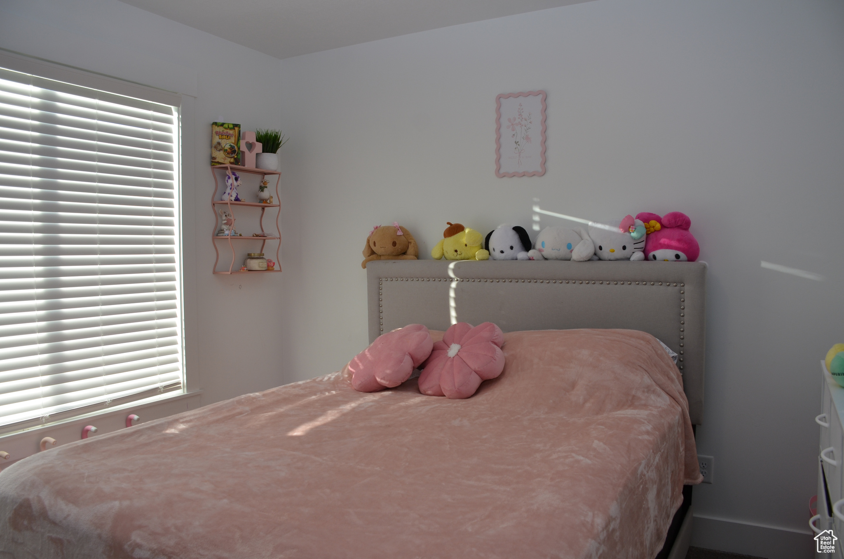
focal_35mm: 27
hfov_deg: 67.5
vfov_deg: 47.7
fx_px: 632
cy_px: 280
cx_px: 422
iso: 200
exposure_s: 1/125
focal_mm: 18
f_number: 5.6
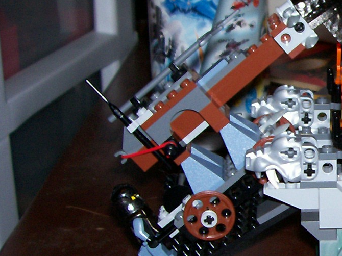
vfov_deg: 14.2
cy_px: 140
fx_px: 1027
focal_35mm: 104
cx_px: 416
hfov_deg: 17.9
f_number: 2.7
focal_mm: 5.6
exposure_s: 1/64
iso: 80
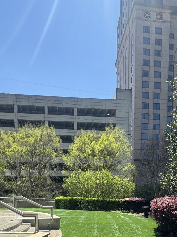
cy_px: 220
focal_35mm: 32
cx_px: 103
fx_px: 218
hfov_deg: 44.0
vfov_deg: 49.6
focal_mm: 2.22
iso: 40
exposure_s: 1/804
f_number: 2.2
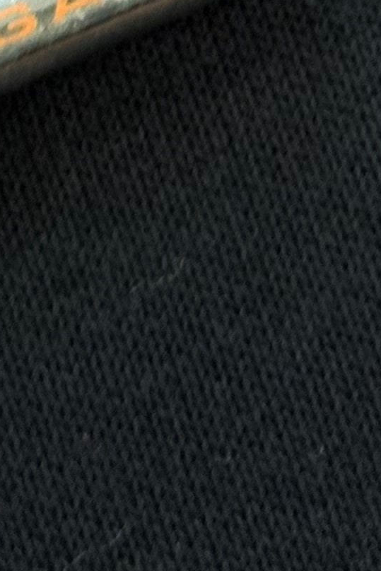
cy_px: -764
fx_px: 3951
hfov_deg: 5.5
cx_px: 65
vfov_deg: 7.7
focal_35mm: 249
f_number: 1.78
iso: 200
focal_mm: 6.76
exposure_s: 1/33
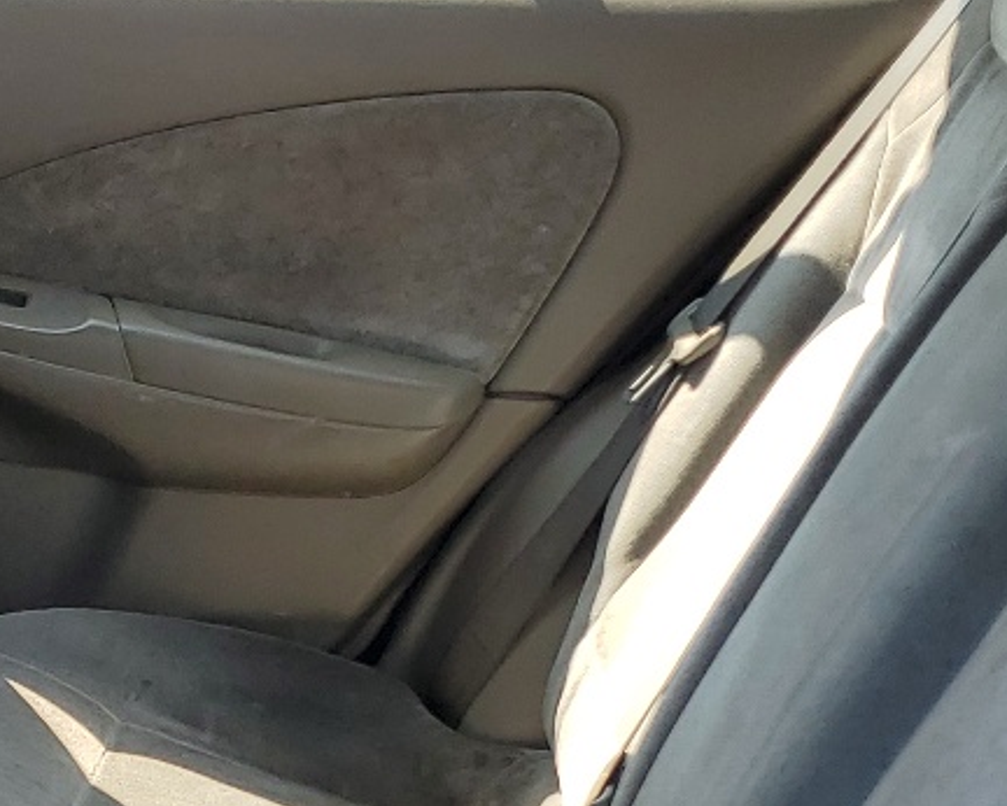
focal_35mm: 94
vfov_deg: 16.1
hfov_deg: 20.2
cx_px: 205
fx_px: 2803
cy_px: 755
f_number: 1.5
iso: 50
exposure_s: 1/667
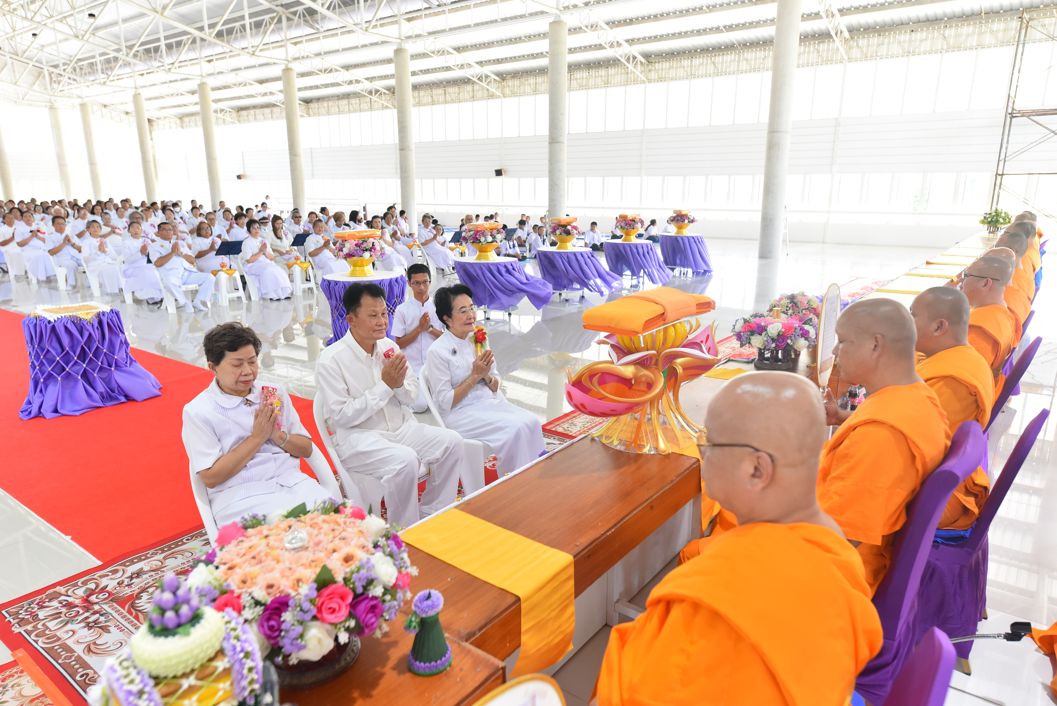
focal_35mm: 24
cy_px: 353
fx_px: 705
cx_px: 528
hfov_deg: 73.7
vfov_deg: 53.2
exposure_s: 1/250
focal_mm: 24
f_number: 4
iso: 2000
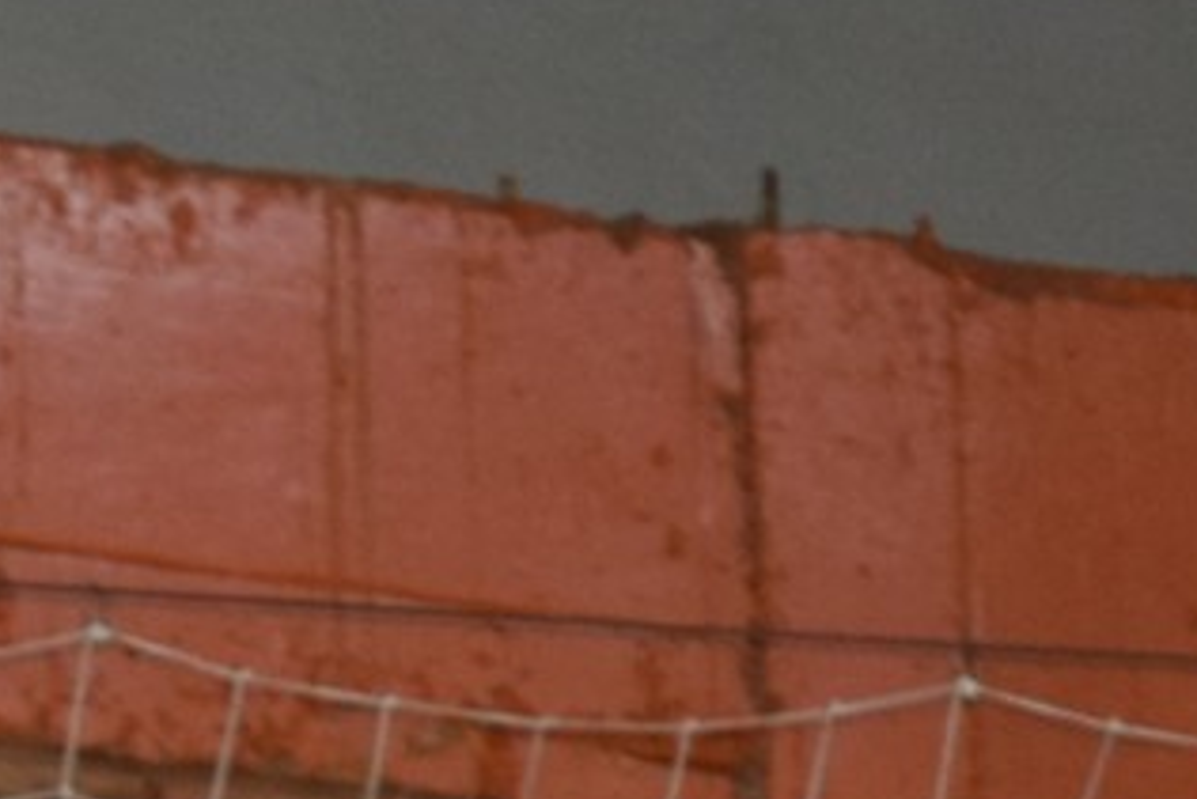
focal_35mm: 596
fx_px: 19825
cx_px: -17
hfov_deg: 3.5
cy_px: 1977
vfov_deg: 2.3
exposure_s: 1/60
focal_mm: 70
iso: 1400
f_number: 4.5
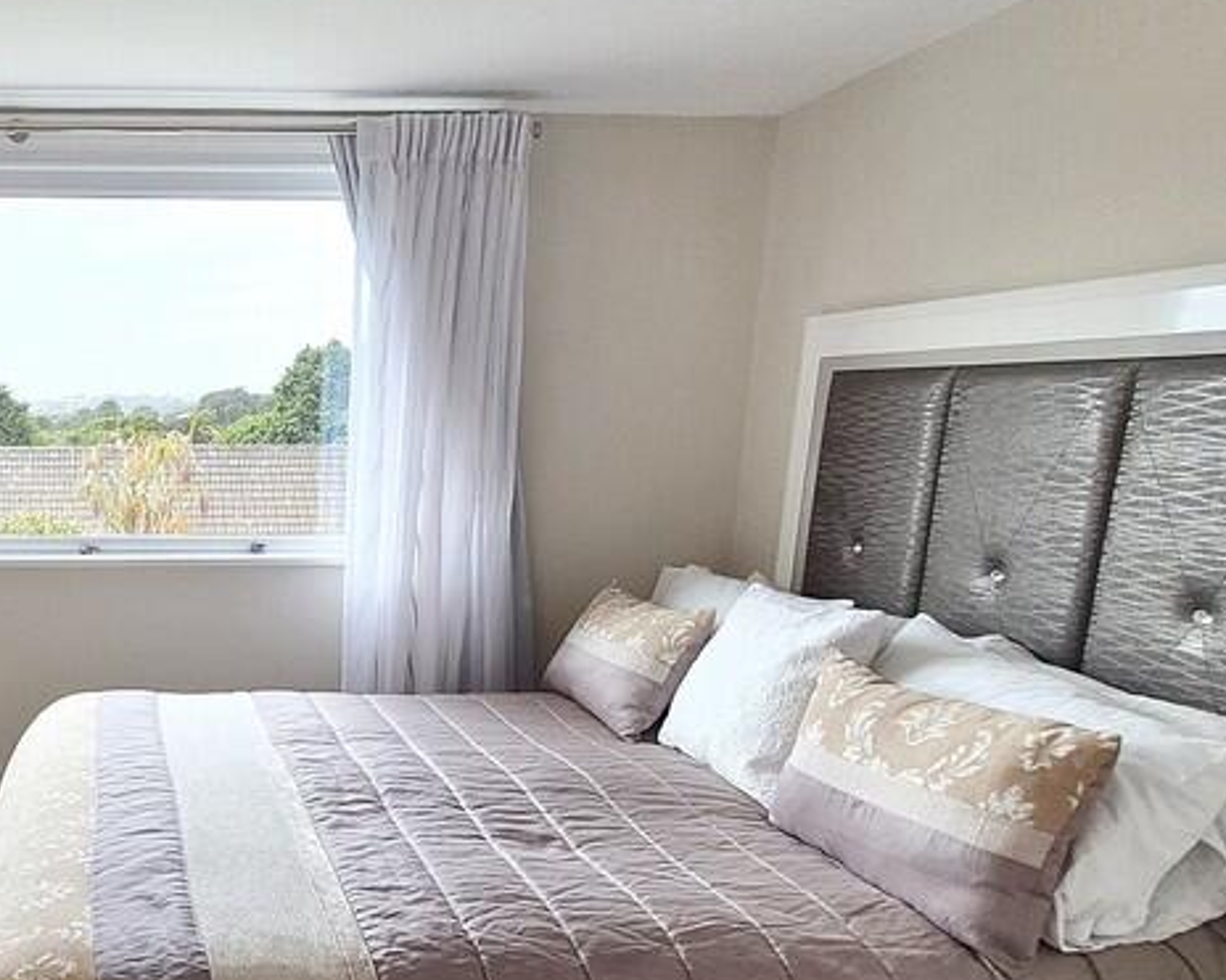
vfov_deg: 50.7
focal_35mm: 28
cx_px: 188
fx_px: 1016
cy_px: 639
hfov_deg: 56.1
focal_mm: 1.7
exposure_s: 1/230
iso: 50
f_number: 2.2
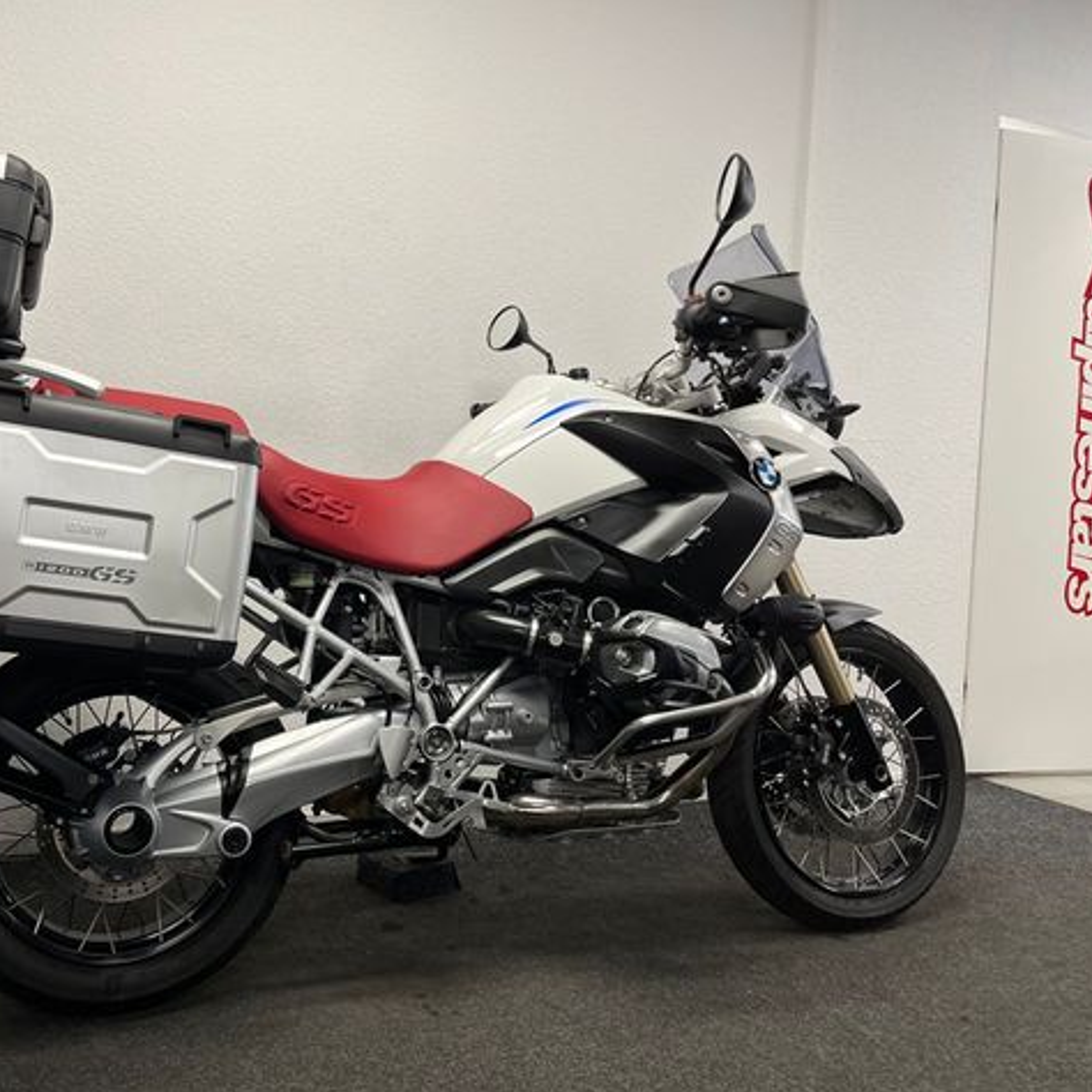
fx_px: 1106
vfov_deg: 52.5
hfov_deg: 51.8
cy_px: 548
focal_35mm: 31
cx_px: 385
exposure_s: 1/100
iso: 125
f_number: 1.6
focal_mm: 5.1
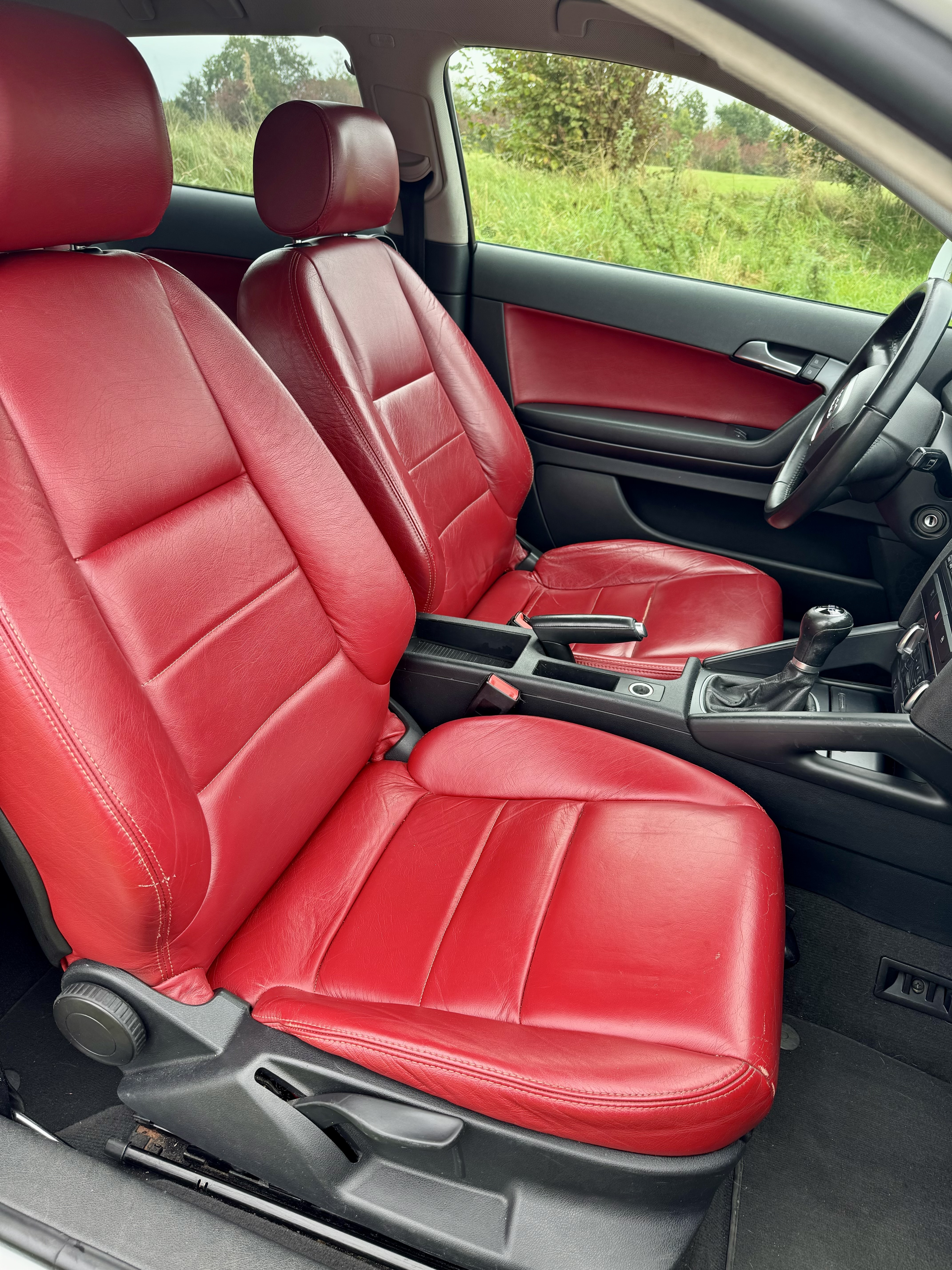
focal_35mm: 24
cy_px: 635
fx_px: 880
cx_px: 476
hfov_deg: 56.8
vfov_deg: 71.6
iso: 64
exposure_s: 1/145
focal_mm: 6.76
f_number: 1.78
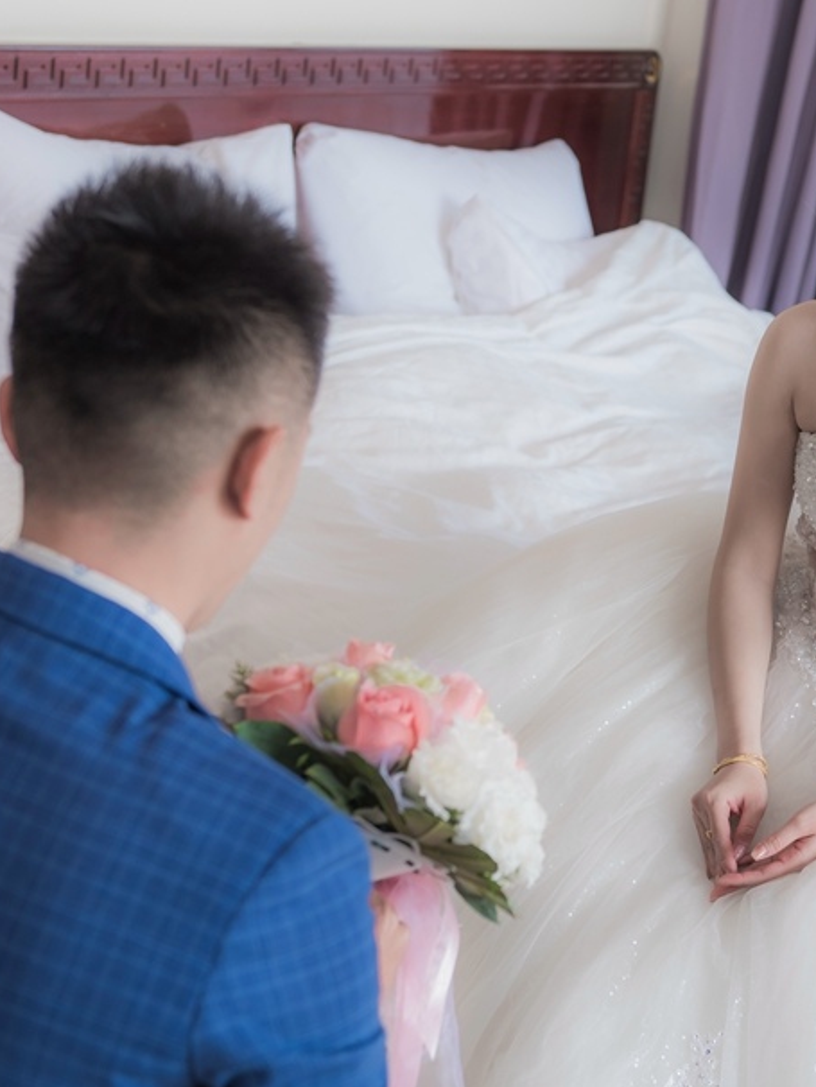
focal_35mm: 78
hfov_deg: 18.8
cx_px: 612
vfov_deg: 25.0
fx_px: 2450
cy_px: 527
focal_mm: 48
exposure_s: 1/200
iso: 200
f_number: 3.5
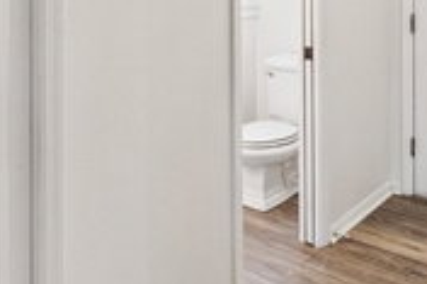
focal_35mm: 41
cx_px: 230
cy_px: -2
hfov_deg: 47.4
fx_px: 486
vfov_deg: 30.2
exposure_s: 1/10
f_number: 8
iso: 400
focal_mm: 15
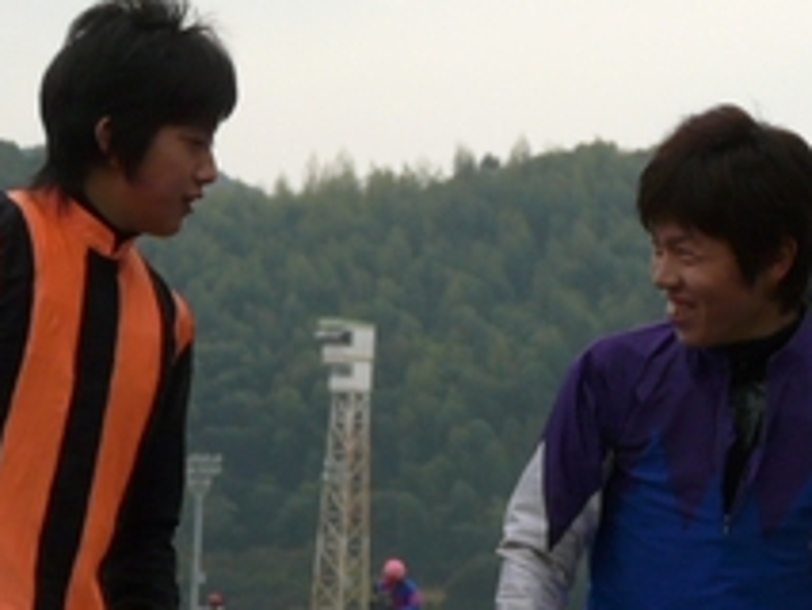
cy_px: 294
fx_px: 5328
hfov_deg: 8.7
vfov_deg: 6.6
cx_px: 499
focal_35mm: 227
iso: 100
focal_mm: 12.9
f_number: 3.2
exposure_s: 1/320
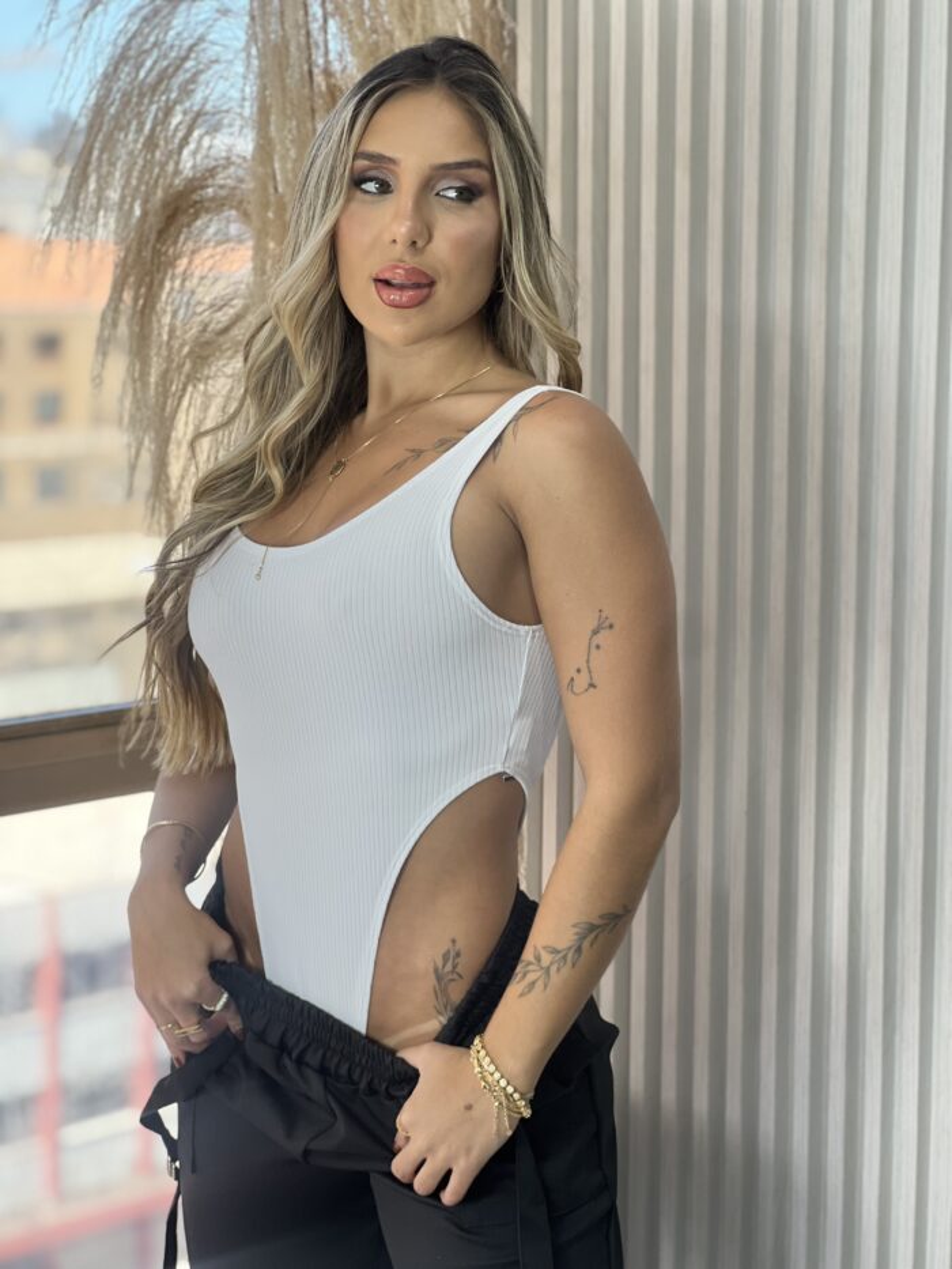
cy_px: 634
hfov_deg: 19.1
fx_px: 2823
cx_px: 476
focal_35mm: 77
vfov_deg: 25.3
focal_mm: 9
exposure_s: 1/120
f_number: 2.8
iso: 80
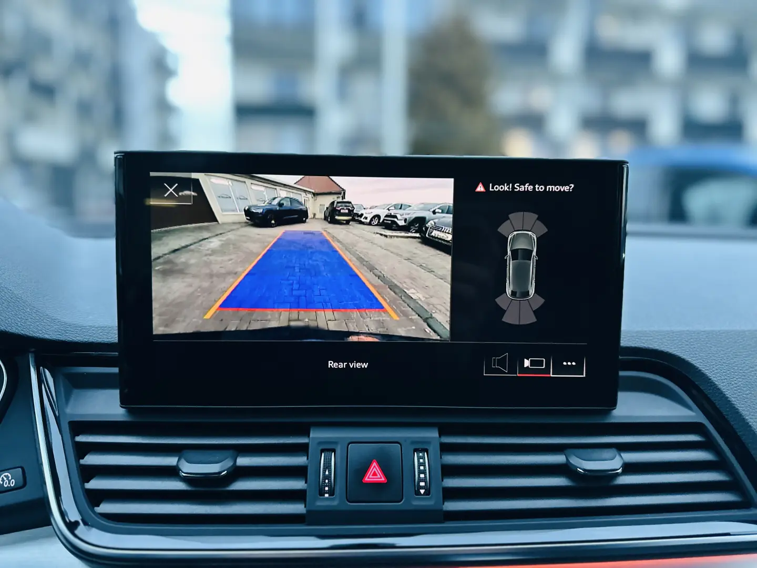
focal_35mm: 24
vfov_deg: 56.8
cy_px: 284
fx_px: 525
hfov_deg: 71.6
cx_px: 378
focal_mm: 6.86
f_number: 1.78
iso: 640
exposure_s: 1/53
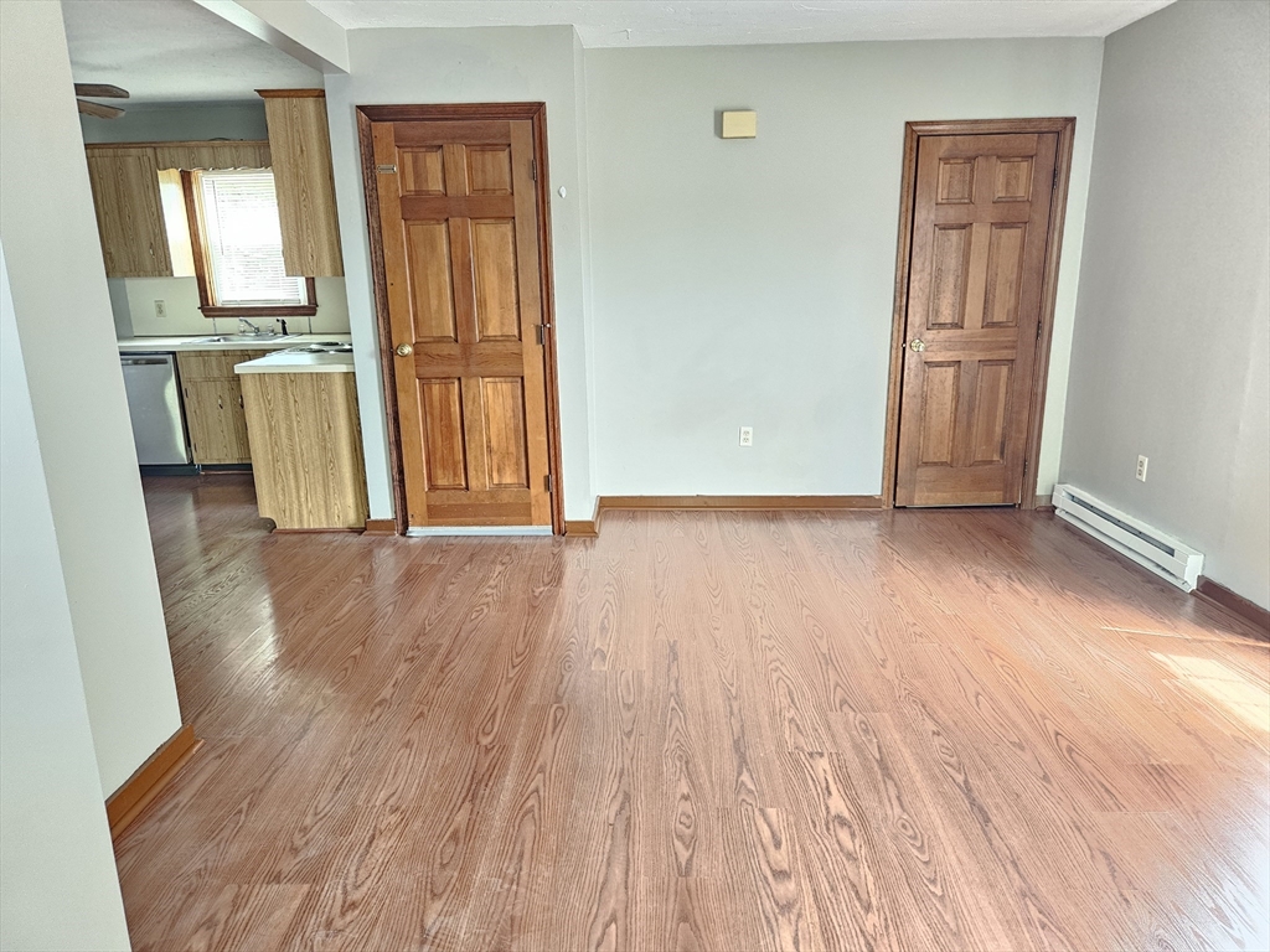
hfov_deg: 73.9
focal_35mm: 23
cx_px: 635
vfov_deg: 58.9
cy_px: 476
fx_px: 844
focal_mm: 5.4
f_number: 1.8
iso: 500
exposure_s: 1/30
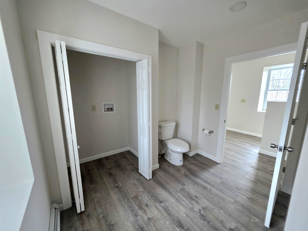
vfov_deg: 89.9
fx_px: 116
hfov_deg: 106.2
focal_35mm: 13
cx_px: 154
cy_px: 116
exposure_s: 1/60.2
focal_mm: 2.2
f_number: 1.9
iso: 320
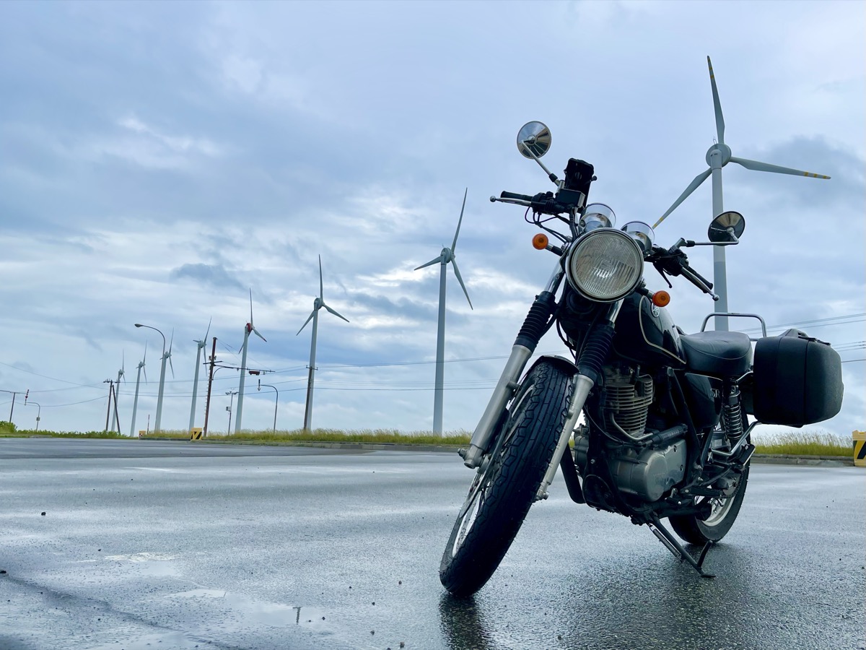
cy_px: 325
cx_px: 433
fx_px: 650
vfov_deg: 53.1
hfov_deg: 67.3
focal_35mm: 26
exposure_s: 1/3257
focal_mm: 5.1
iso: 32
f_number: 1.6
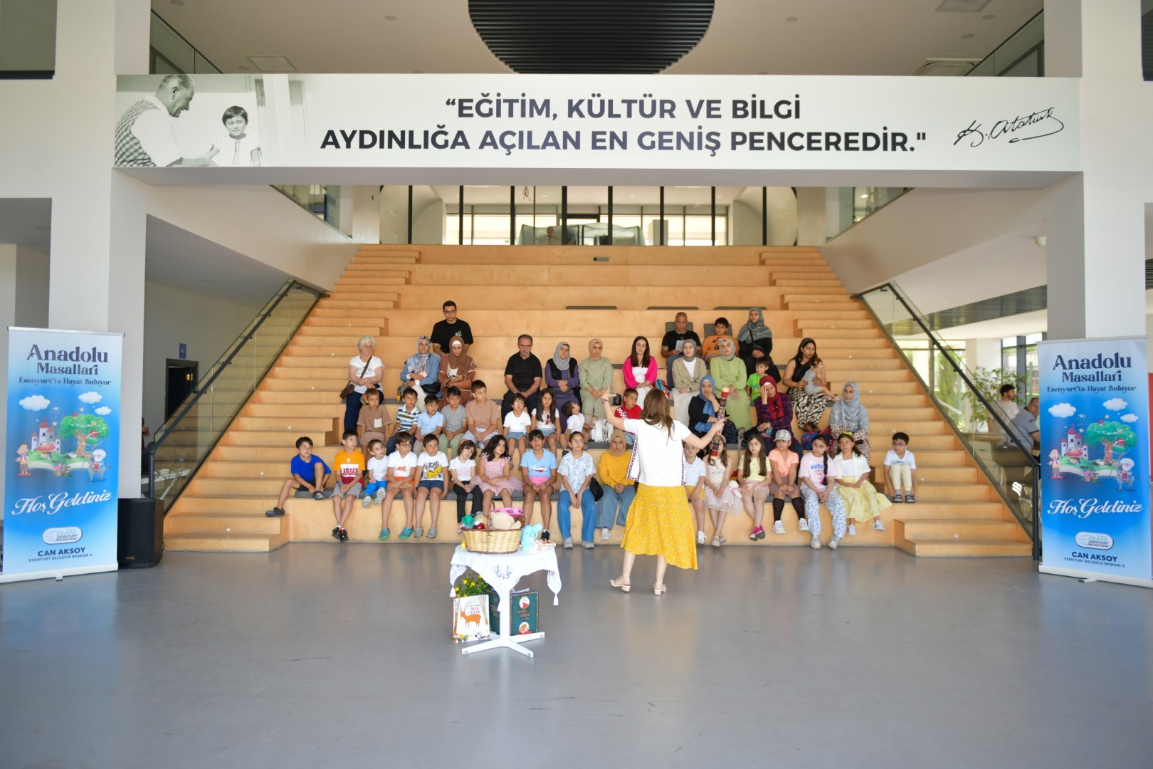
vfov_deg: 53.1
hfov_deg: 73.7
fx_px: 769
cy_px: 384
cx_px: 576
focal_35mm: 24
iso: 500
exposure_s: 1/200
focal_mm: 24
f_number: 2.8
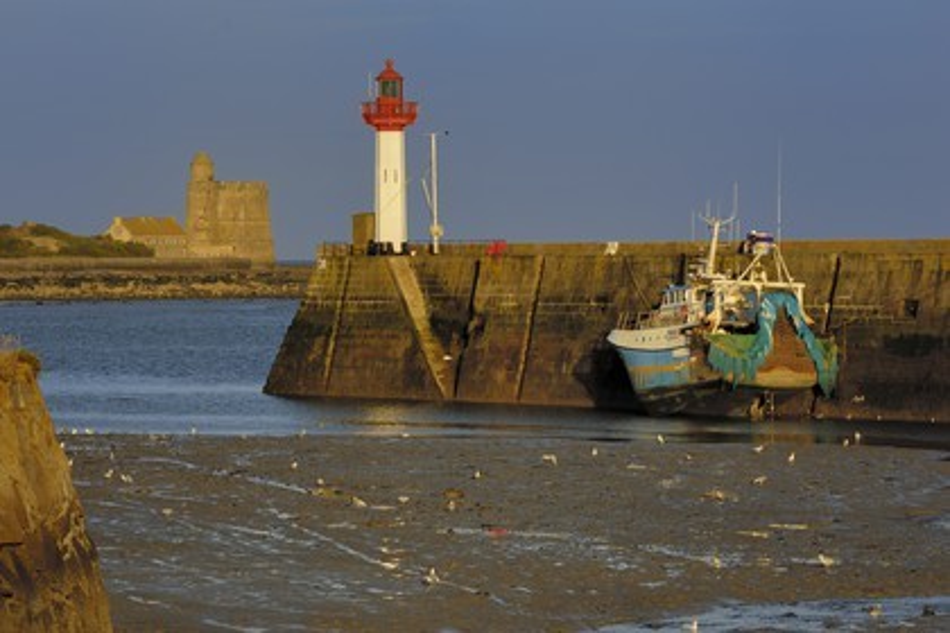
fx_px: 5937
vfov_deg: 6.1
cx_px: 475
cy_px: 316
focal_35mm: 225
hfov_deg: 9.1
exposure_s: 1/160
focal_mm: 150
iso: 100
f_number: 7.6
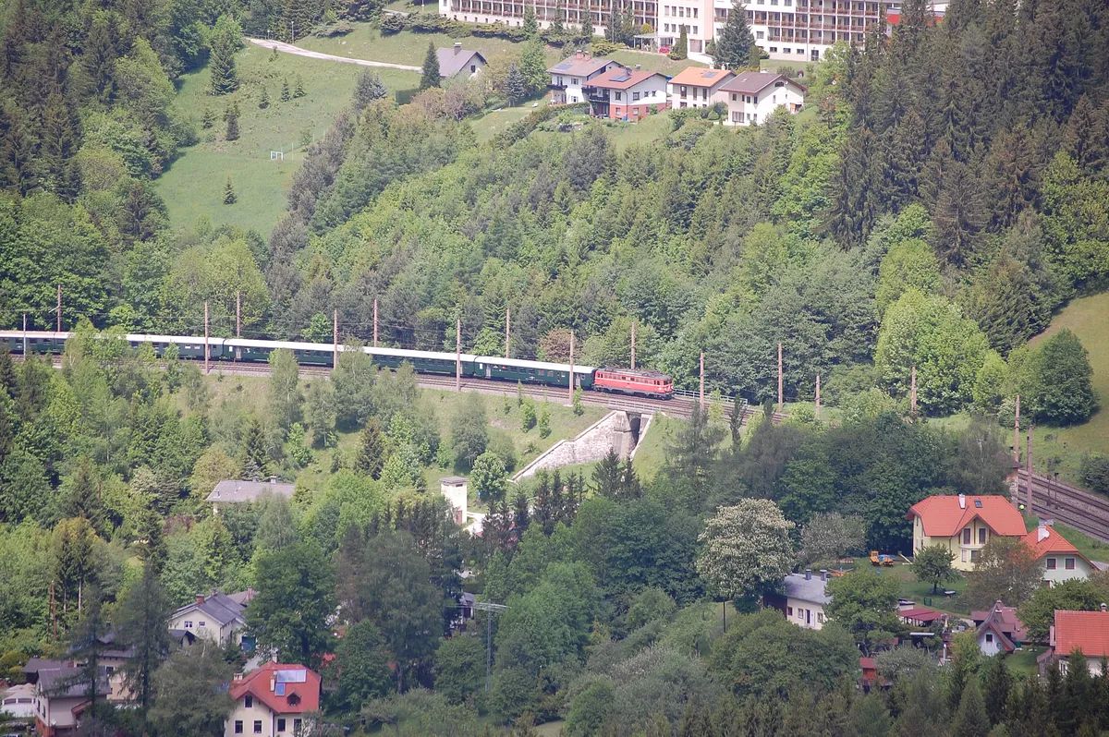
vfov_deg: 7.6
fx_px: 5540
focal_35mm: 180
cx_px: 554
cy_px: 368
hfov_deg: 11.4
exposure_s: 1/500
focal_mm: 120
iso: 200
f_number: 5.6
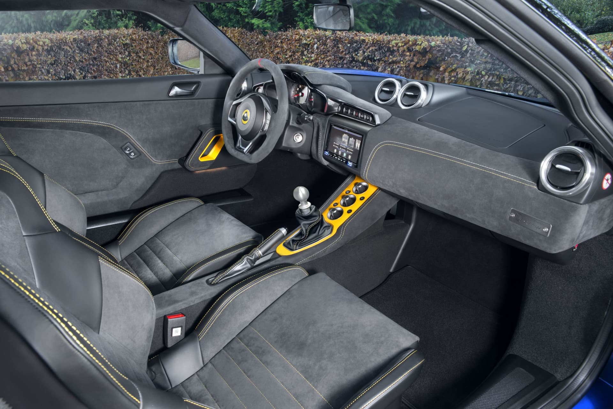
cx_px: 306
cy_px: 204
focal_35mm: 24
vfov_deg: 53.2
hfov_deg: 73.7
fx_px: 409
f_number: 16
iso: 1600
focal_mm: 24
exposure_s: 1/4
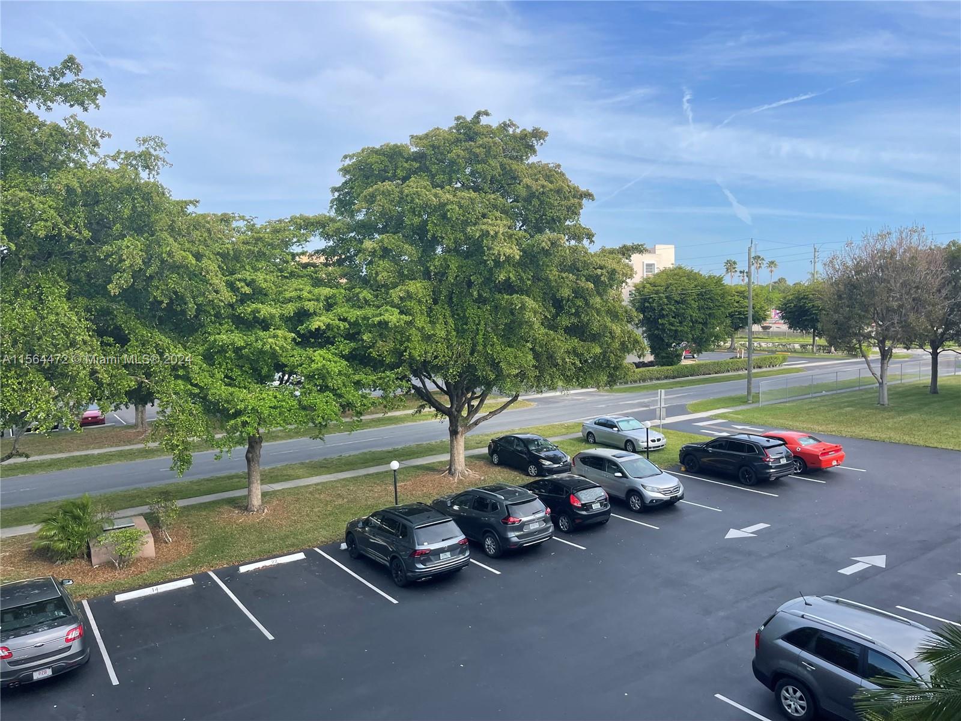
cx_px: 480
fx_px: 722
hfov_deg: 67.3
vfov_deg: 53.1
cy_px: 360
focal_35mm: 26
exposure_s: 1/1188
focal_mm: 5.1
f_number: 1.6
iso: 32
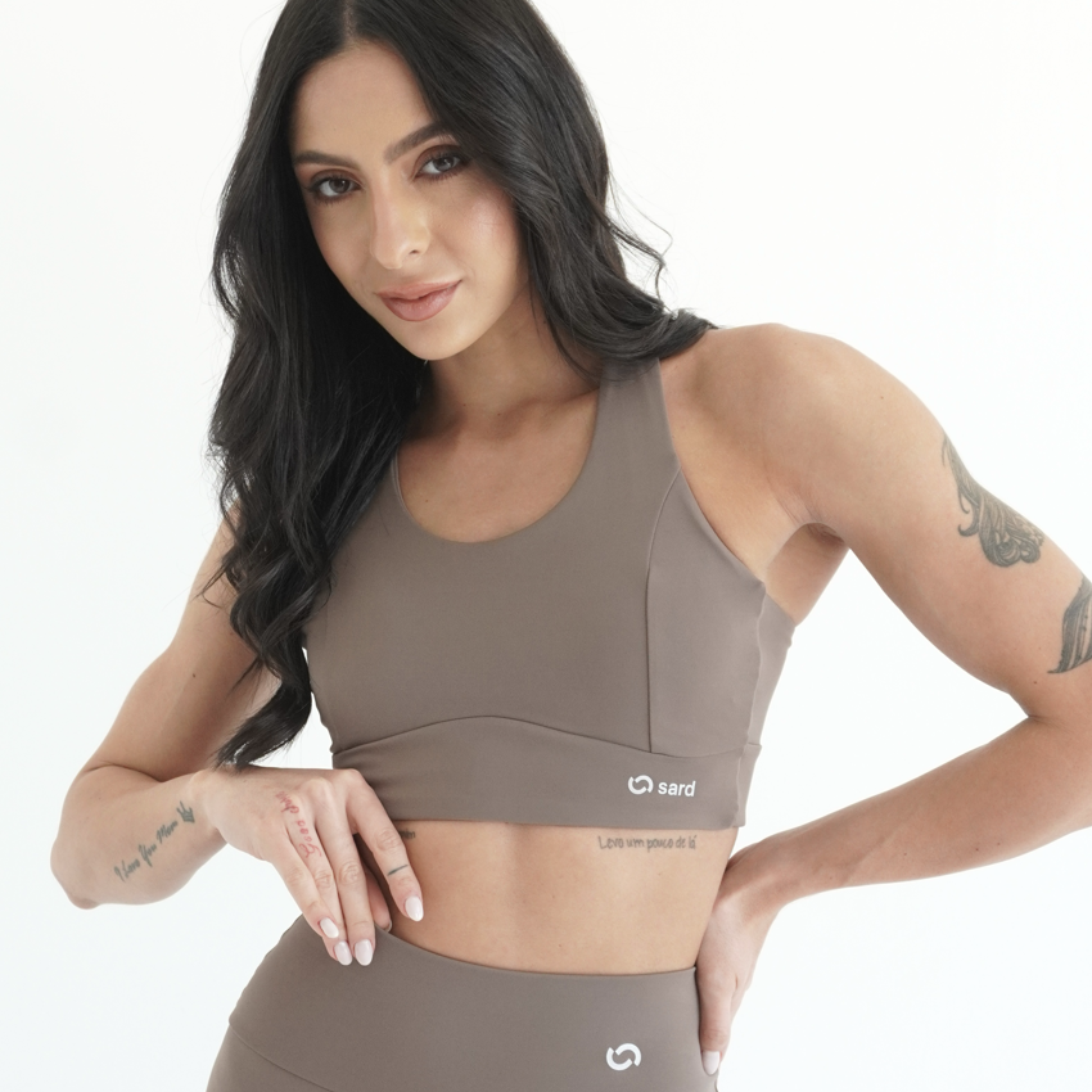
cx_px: 547
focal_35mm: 56
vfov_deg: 30.6
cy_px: 680
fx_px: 1986
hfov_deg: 30.7
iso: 800
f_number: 5.6
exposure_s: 1/160
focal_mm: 29
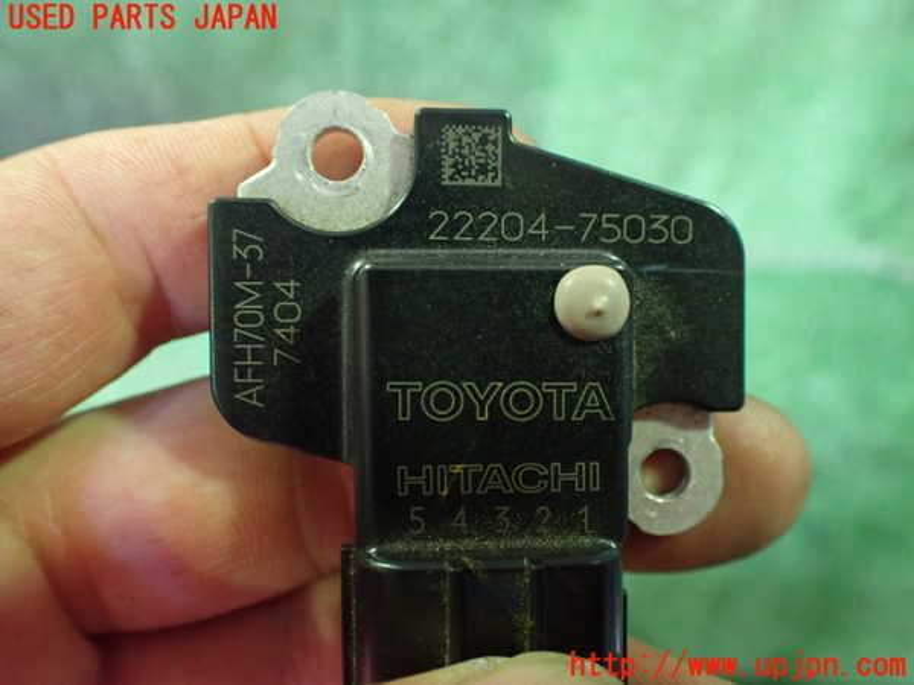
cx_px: 457
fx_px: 792
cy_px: 342
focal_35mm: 30
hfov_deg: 60.0
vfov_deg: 46.8
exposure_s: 1/30
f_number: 2.3
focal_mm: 5.4
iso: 1000
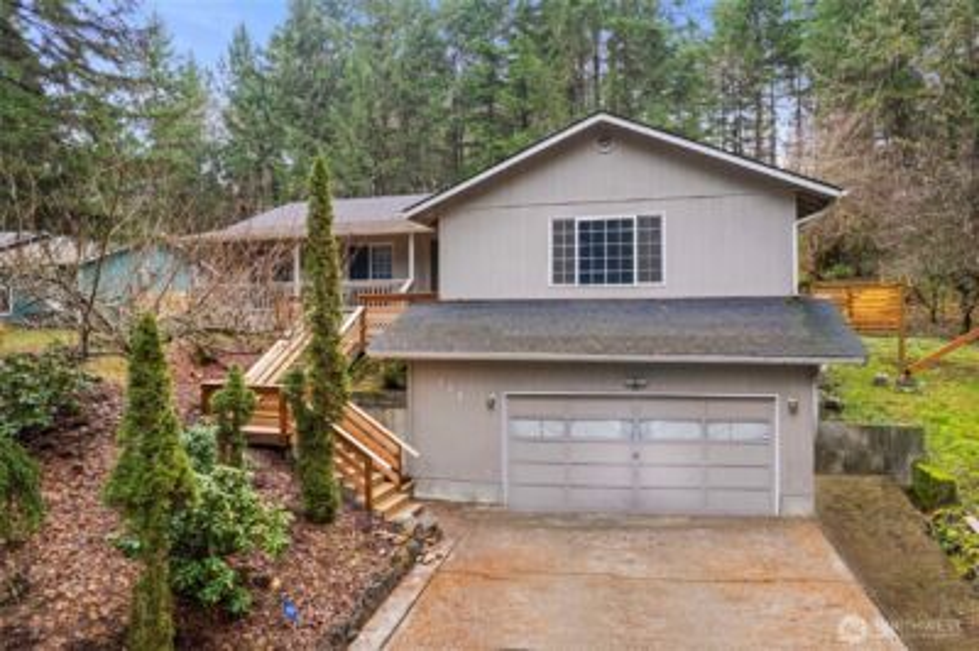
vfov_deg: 57.1
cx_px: 490
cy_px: 326
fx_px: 598
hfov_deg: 78.6
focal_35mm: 22
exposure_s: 1/100
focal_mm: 8.38
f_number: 2.8
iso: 100
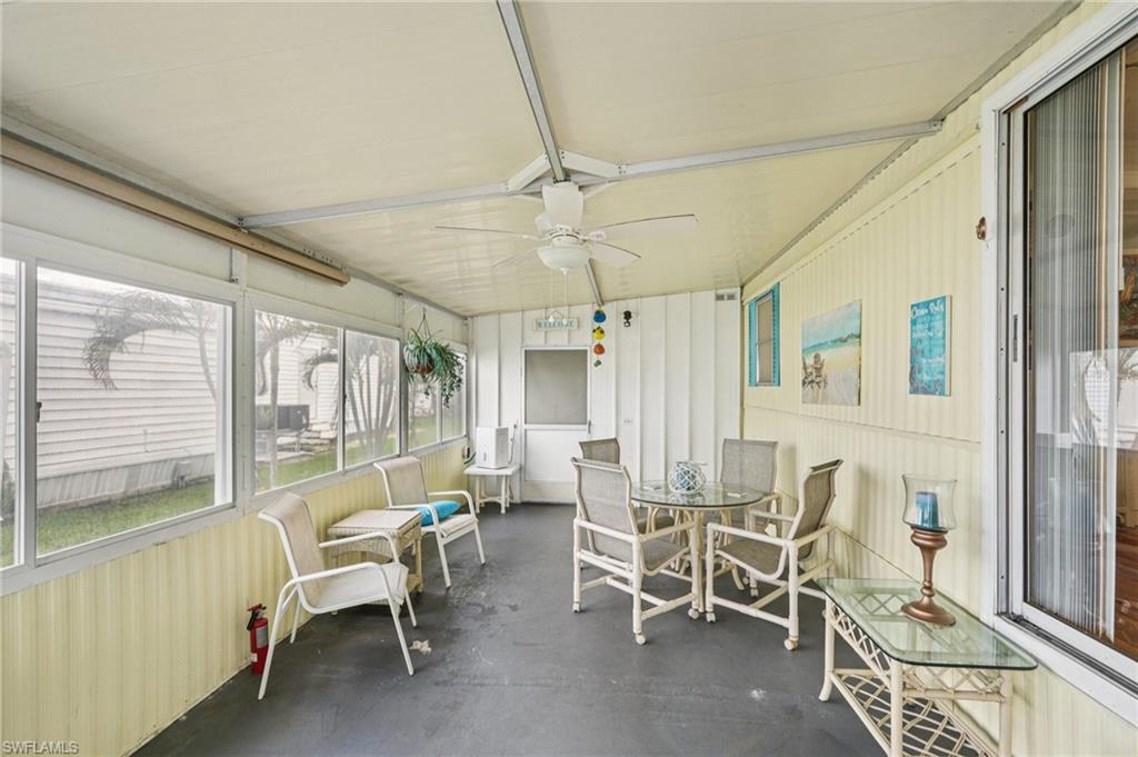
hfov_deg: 96.8
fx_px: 505
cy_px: 378
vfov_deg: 73.7
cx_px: 569
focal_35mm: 16
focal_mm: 16
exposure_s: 1/45
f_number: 8
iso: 400
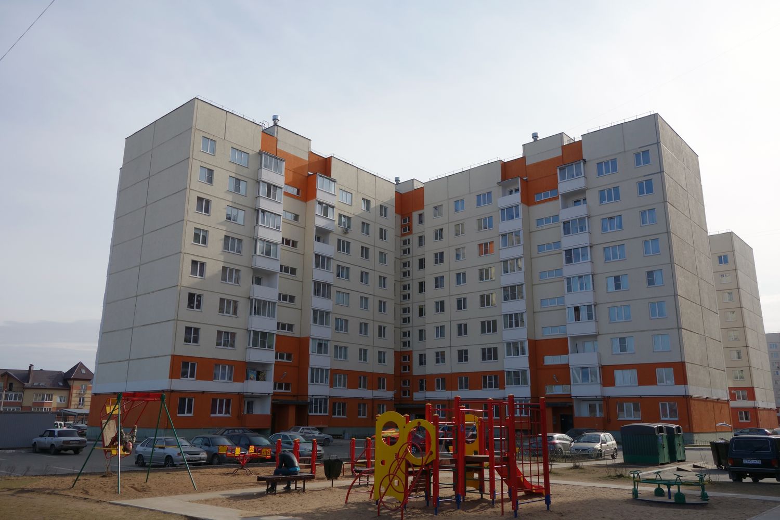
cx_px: 390
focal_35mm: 28
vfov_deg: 46.4
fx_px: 607
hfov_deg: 65.5
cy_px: 260
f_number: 5.6
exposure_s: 1/500
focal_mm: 10.4
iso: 125
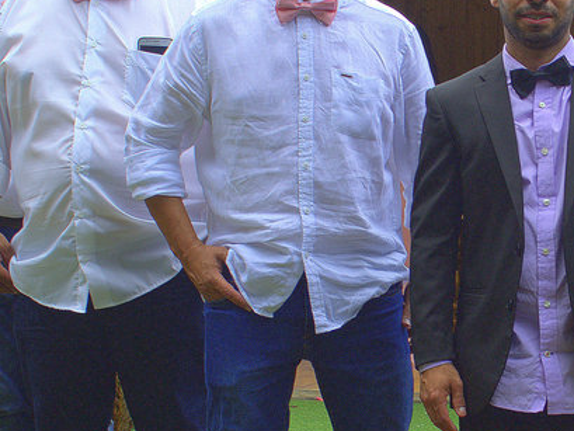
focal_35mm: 93
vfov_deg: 15.9
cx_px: 528
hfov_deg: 20.6
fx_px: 1543
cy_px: 235
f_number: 6.3
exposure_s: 1/160
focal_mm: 22
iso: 100
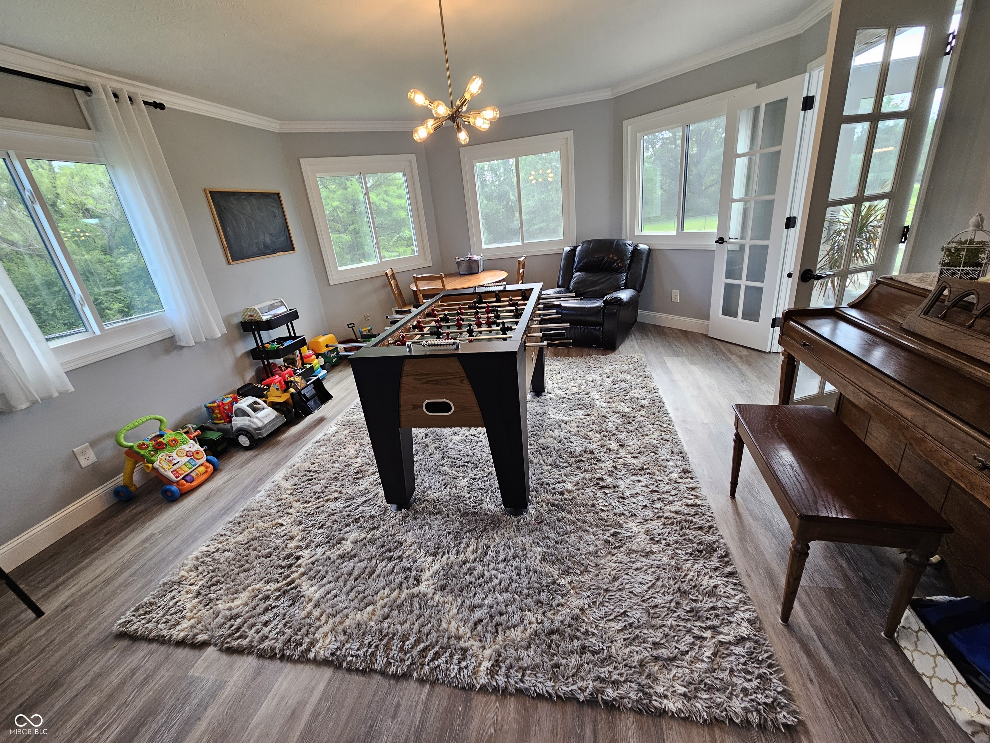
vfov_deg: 89.9
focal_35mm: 13
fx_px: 372
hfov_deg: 106.2
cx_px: 495
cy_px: 372
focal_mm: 2.2
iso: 80
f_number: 2.2
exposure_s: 1/60
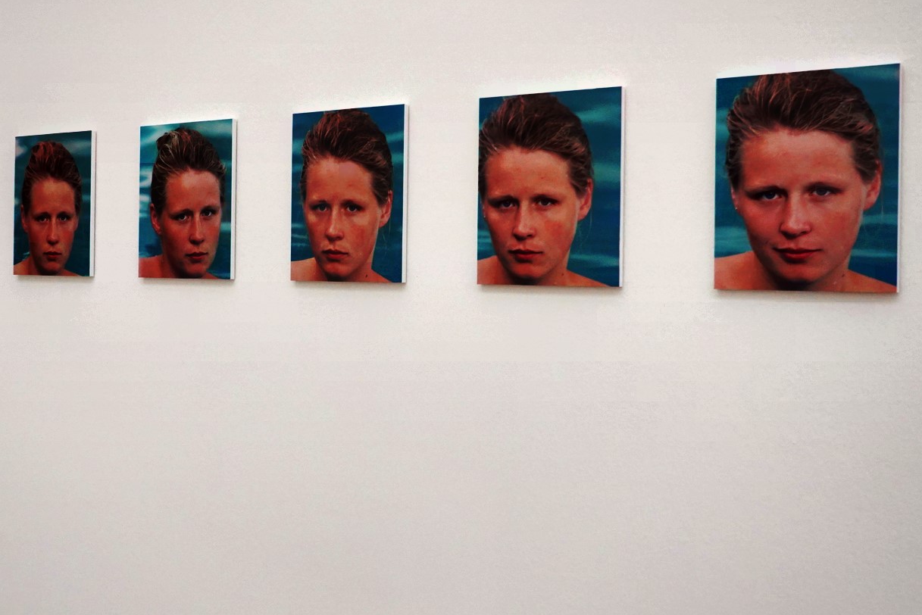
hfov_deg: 42.6
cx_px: 388
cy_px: 268
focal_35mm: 46
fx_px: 1178
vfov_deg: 29.2
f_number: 3.5
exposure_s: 1/40
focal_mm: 13.03
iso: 500
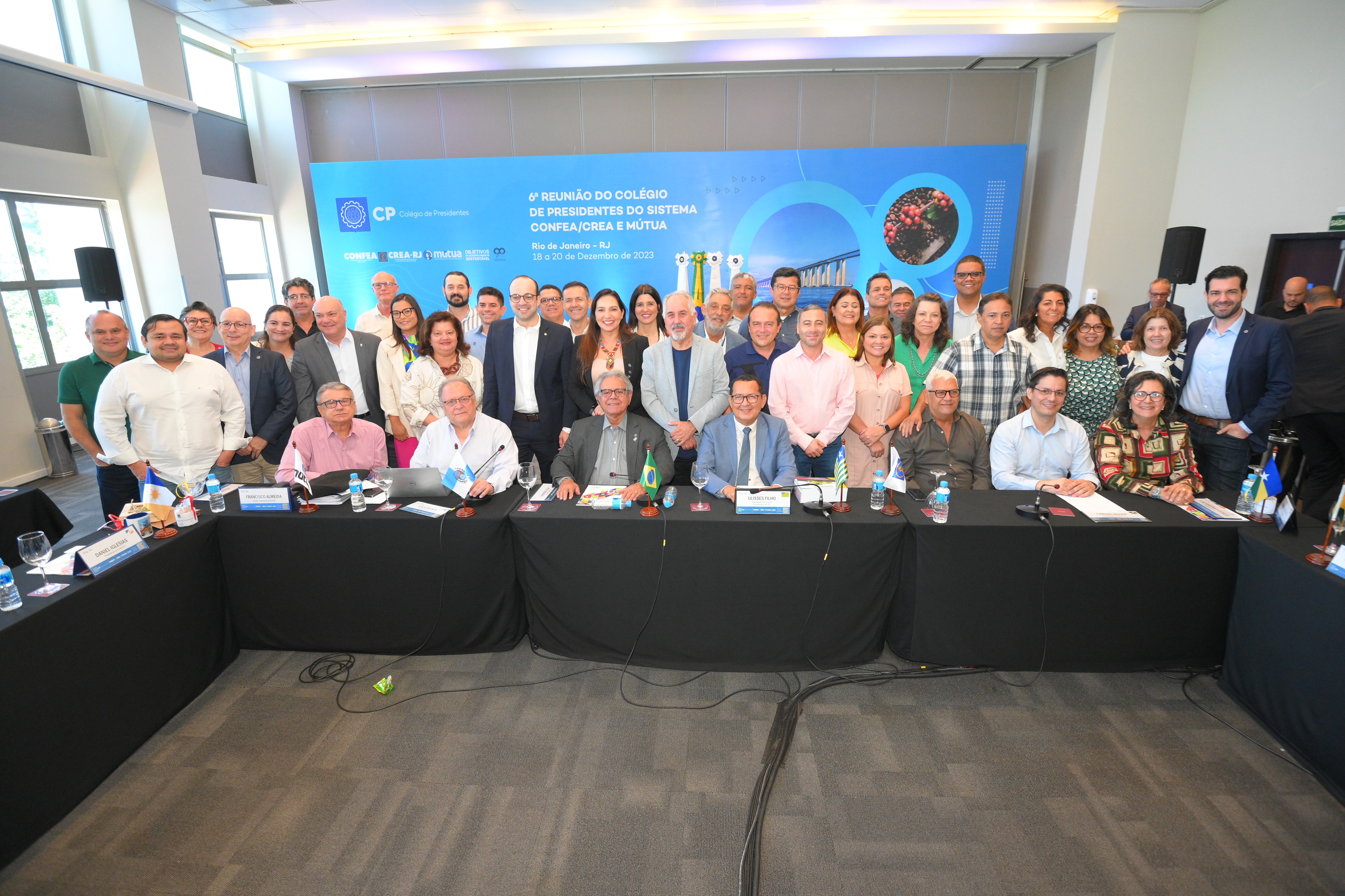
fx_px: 598
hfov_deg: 96.8
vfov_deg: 73.7
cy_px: 448
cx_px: 672
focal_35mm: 16
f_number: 4
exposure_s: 1/160
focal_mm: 16
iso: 3200
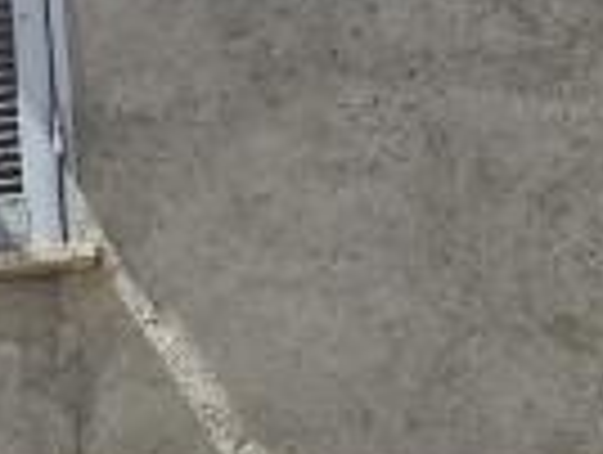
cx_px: -382
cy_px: 912
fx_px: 1623
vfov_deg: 13.6
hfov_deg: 18.0
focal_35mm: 93
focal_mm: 1.7
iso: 25
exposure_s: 1/588
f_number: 2.2
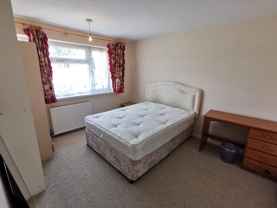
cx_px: 138
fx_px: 136
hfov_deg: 91.0
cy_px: 104
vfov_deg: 74.7
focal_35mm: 17
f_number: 2.2
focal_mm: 2.26
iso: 125
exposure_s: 1/50
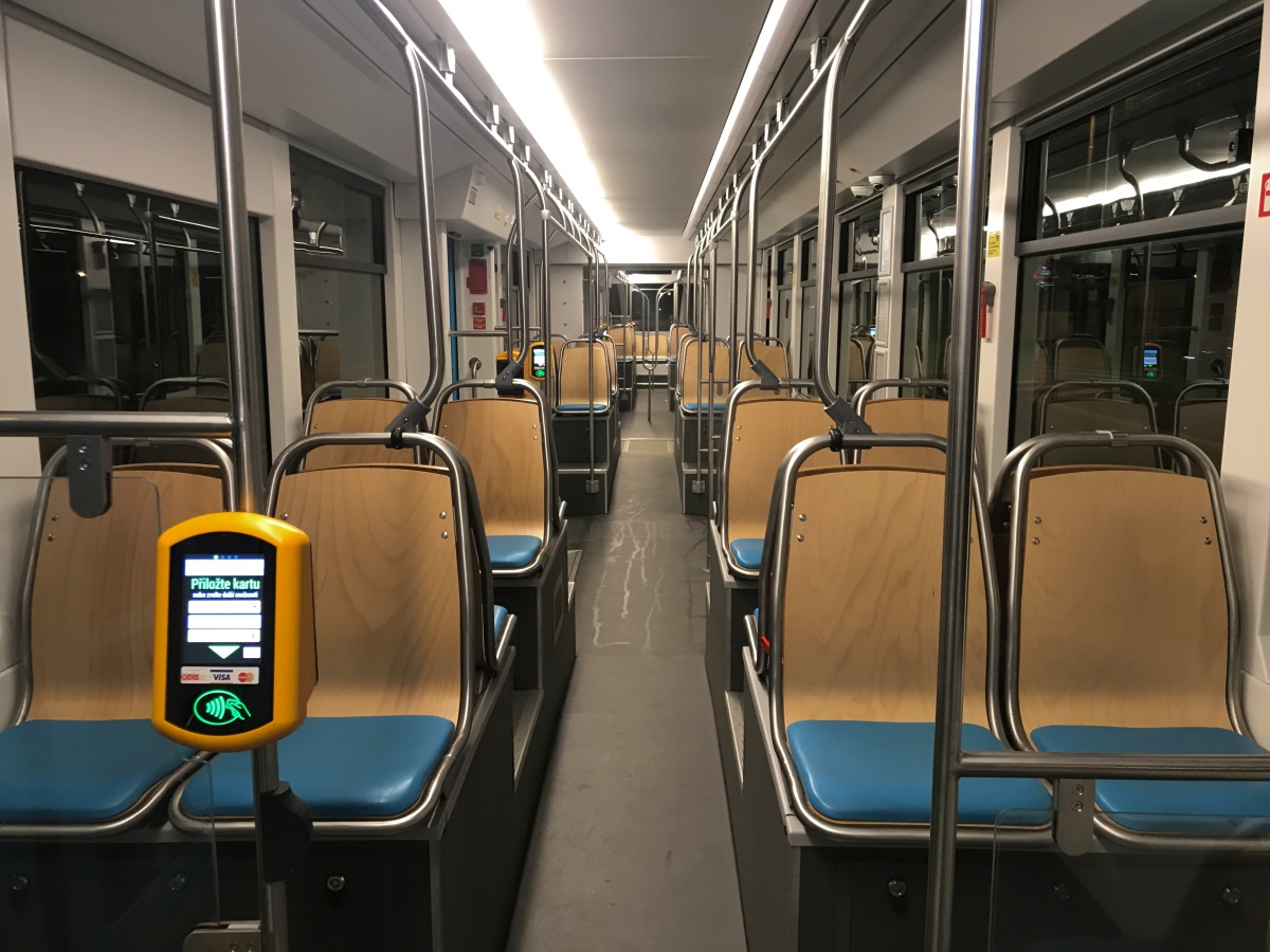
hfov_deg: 63.4
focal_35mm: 28
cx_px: 635
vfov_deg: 49.7
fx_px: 1027
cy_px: 476
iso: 50
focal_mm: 3.99
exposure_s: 1/17
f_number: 1.8
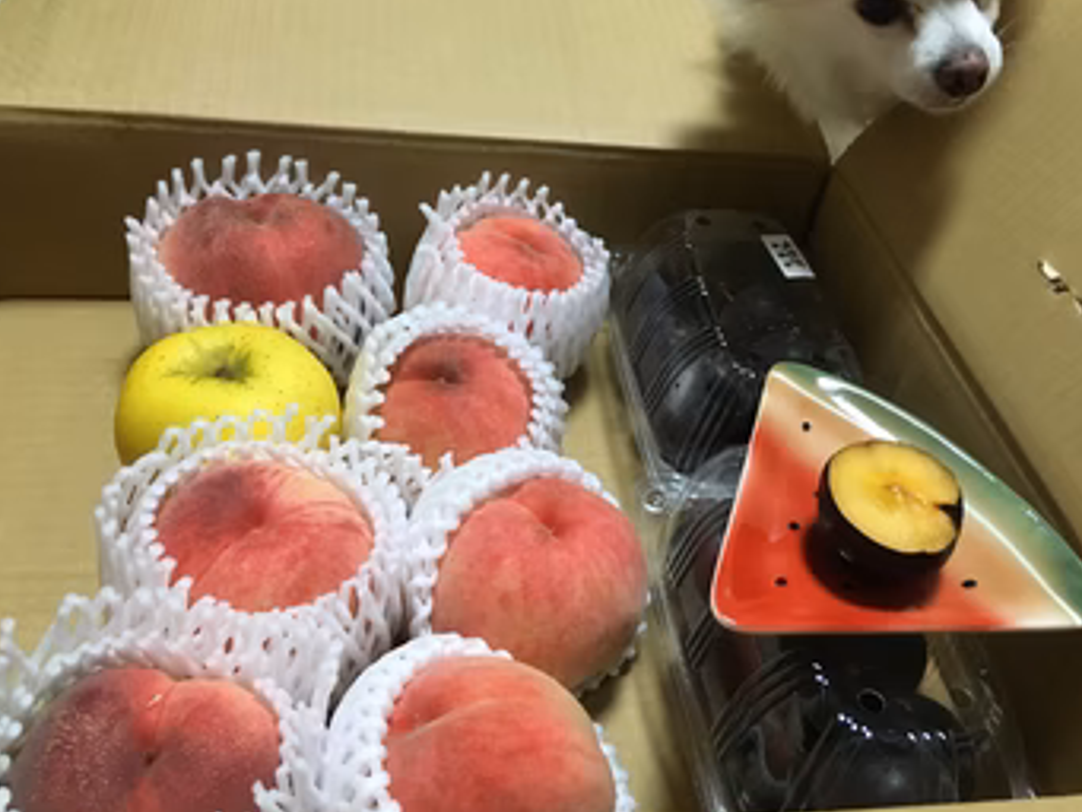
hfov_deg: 53.8
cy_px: 416
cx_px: 609
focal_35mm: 34
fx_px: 1063
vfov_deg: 41.8
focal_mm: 4.15
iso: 200
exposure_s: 1/25
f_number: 2.2
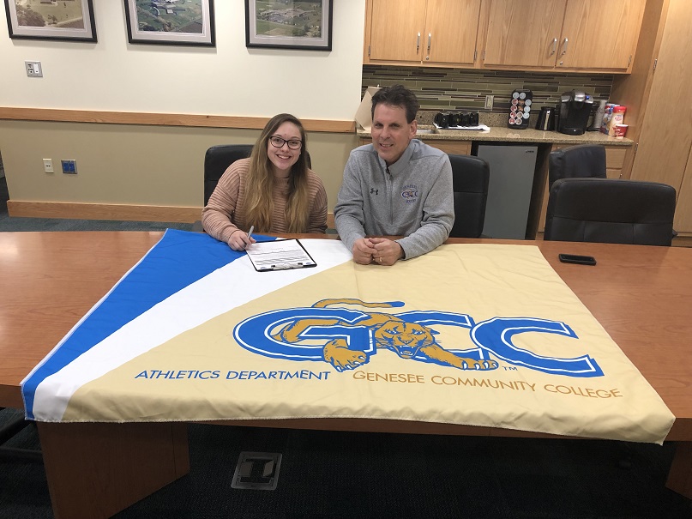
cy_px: 260
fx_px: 560
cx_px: 346
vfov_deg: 49.7
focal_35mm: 28
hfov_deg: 63.5
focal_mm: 3.99
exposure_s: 1/30
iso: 32
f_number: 1.8
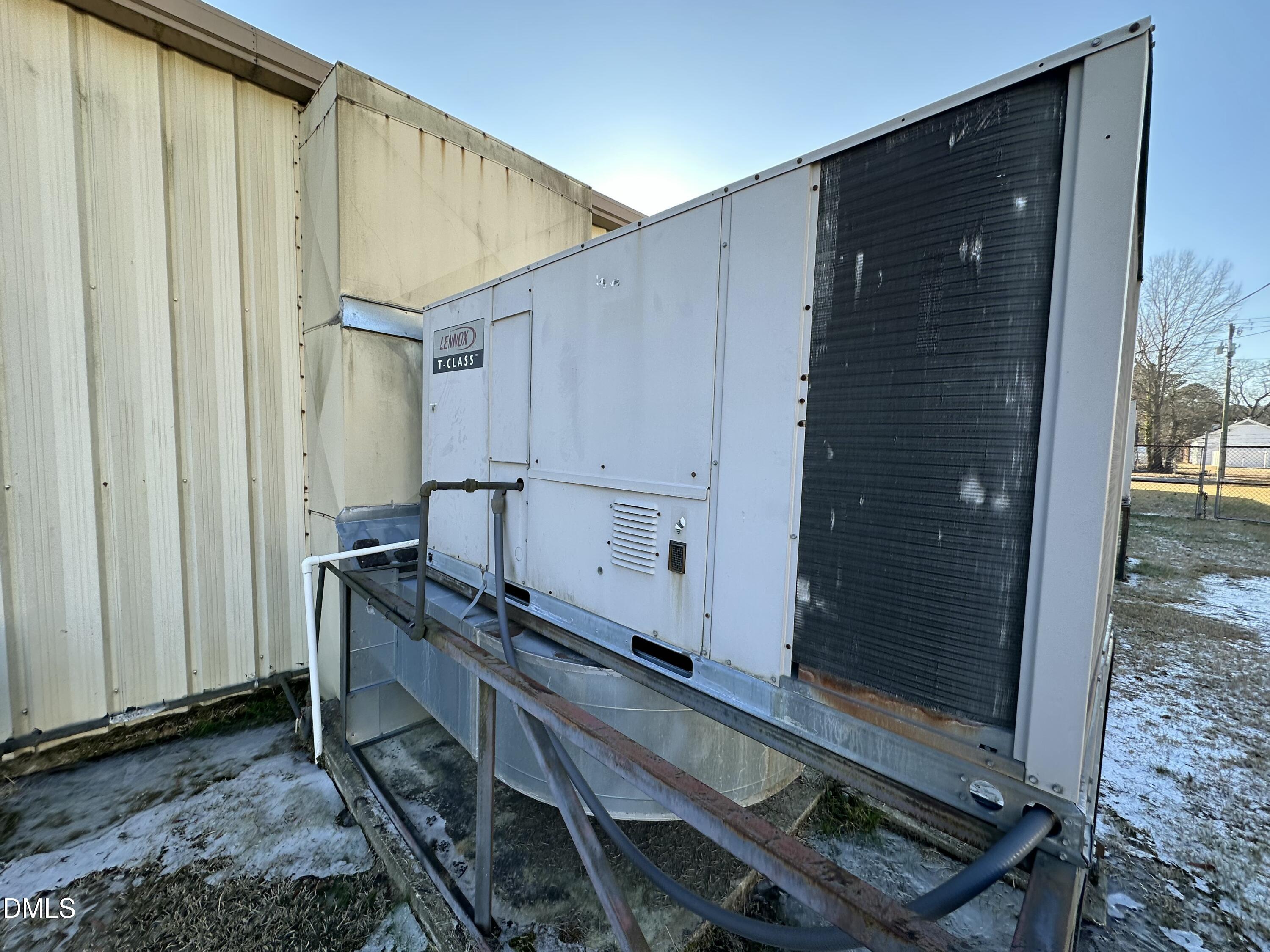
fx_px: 514
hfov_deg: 102.1
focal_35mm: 14
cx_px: 635
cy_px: 476
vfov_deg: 85.7
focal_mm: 2.22
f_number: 2.2
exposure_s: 1/326
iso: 40
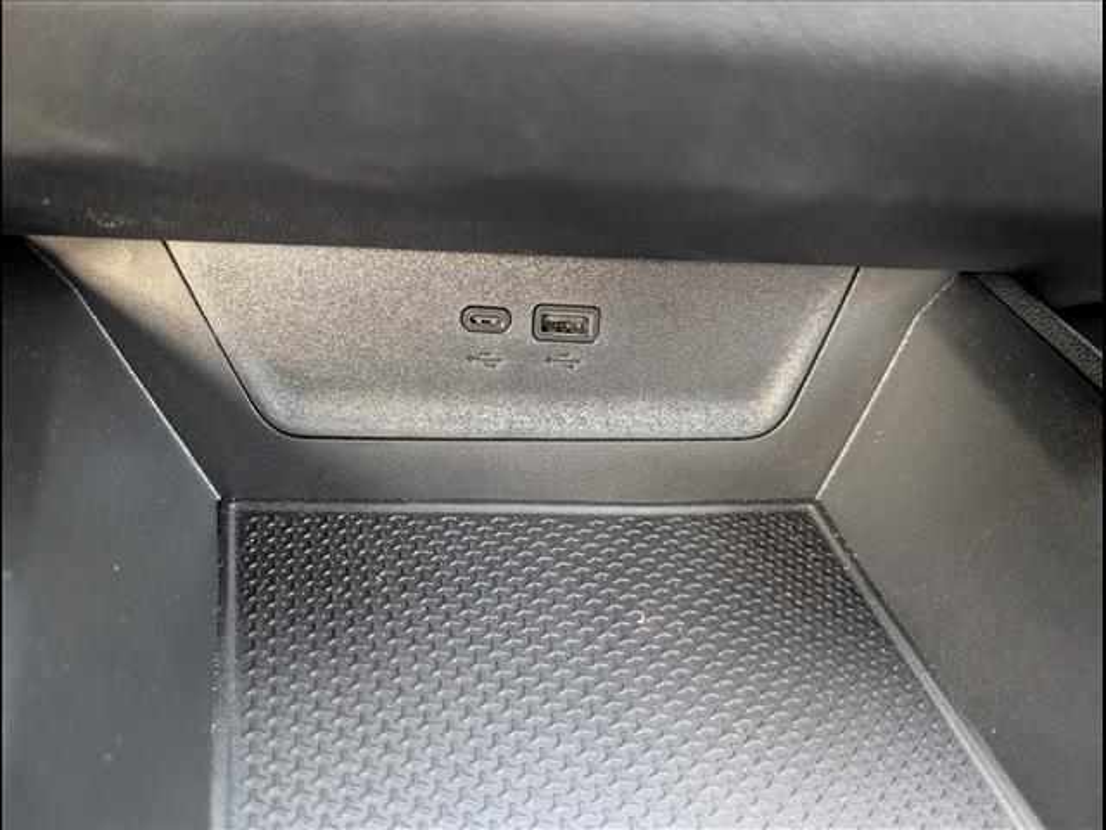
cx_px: 553
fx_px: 767
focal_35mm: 24
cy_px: 415
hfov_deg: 71.6
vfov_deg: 56.8
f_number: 1.68
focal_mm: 6.9
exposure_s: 1/119
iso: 2427
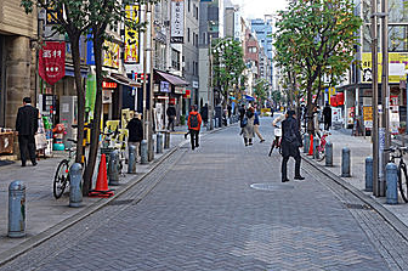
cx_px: 239
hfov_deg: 39.5
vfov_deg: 26.6
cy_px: 75
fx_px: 566
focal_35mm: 50
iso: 125
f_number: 4.5
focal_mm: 10.4
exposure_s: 1/100
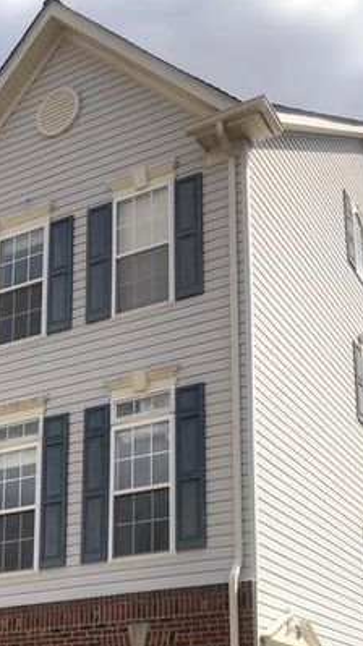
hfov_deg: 23.5
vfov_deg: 38.9
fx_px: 874
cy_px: 524
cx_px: 193
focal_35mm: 51
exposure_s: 1/3247
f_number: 1.8
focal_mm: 3.99
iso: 20
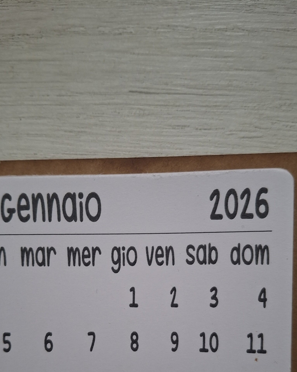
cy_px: 279
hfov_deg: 40.1
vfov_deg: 47.3
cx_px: 139
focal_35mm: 37
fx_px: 407
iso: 160
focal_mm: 4.69
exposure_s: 1/50
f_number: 1.8
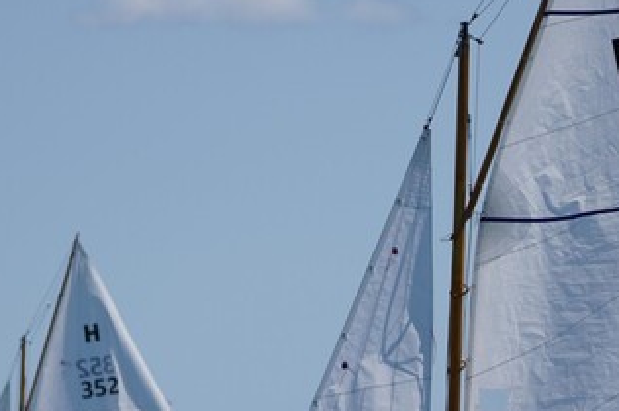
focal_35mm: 570
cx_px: 429
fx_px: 9791
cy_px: 463
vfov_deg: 2.4
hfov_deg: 3.6
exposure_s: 1/1250
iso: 100
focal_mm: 150
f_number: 5
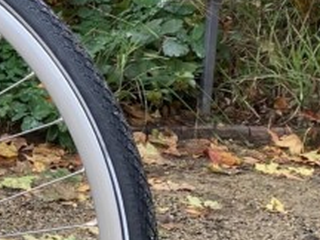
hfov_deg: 13.4
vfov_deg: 11.9
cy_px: 10
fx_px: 1137
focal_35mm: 123
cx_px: -351
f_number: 1.8
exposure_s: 1/122
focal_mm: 4.25
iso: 50
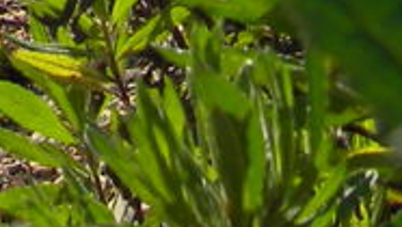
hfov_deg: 9.3
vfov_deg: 5.0
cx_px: 475
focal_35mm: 229
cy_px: -476
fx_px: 2443
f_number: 7
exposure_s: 1/294
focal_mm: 5
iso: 80
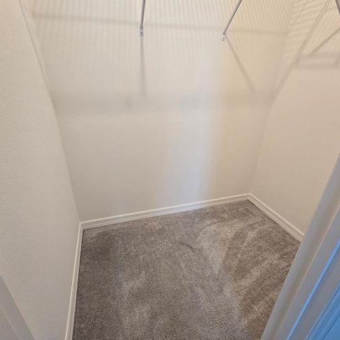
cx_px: 162
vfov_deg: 87.4
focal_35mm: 16
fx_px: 178
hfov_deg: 87.4
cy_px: 173
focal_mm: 2.2
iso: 125
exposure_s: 1/60
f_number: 2.2
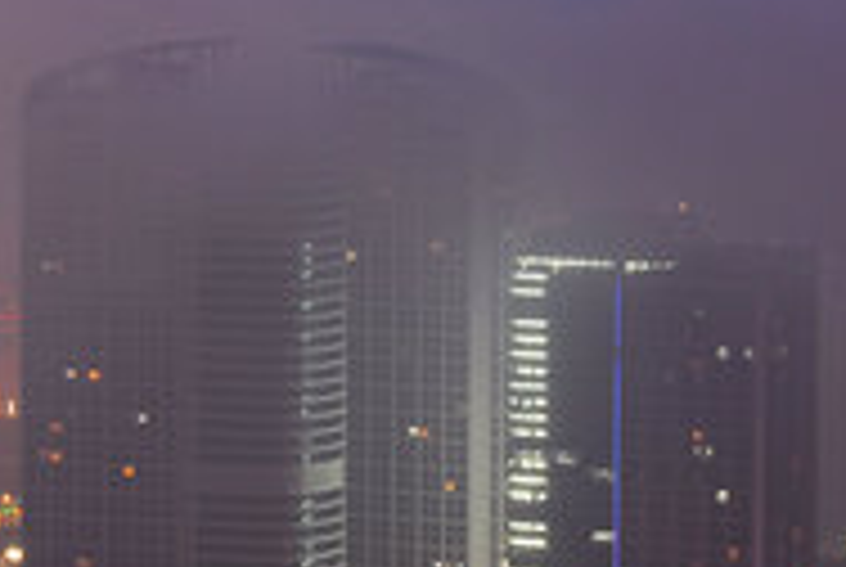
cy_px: 207
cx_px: 50
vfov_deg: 4.1
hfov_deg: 6.1
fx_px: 7908
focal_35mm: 336
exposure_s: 25
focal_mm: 70
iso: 160
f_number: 16
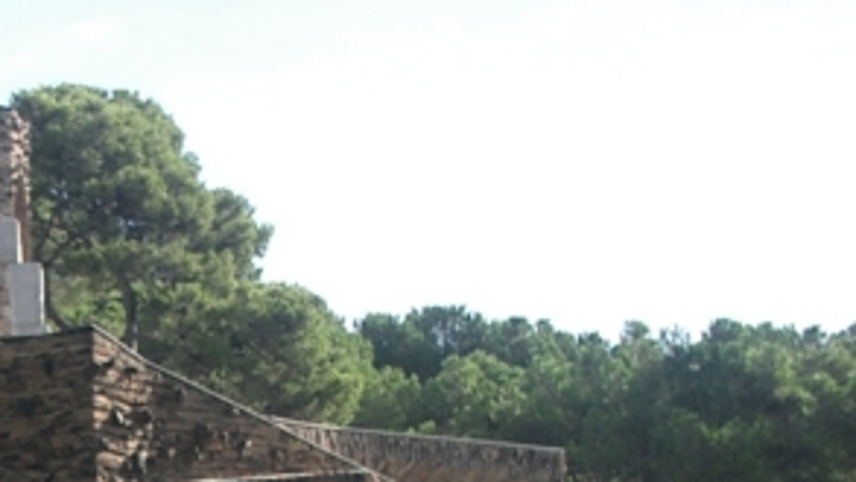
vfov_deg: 11.2
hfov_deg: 20.1
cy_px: 713
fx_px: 2361
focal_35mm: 104
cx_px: 53
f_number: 2.6
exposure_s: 1/400
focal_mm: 5.8
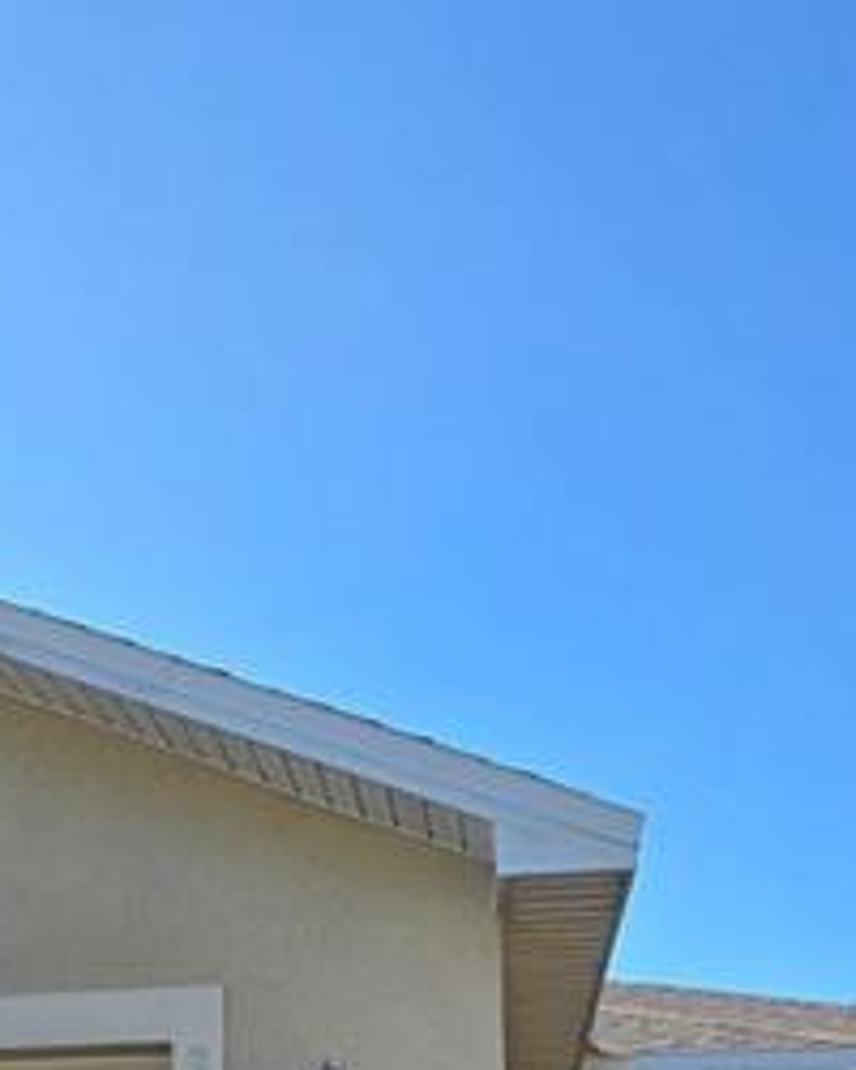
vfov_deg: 35.9
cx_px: 291
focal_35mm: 39
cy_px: 1301
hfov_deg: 37.8
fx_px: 1235
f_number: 2.2
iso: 50
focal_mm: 2.2
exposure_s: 1/1262
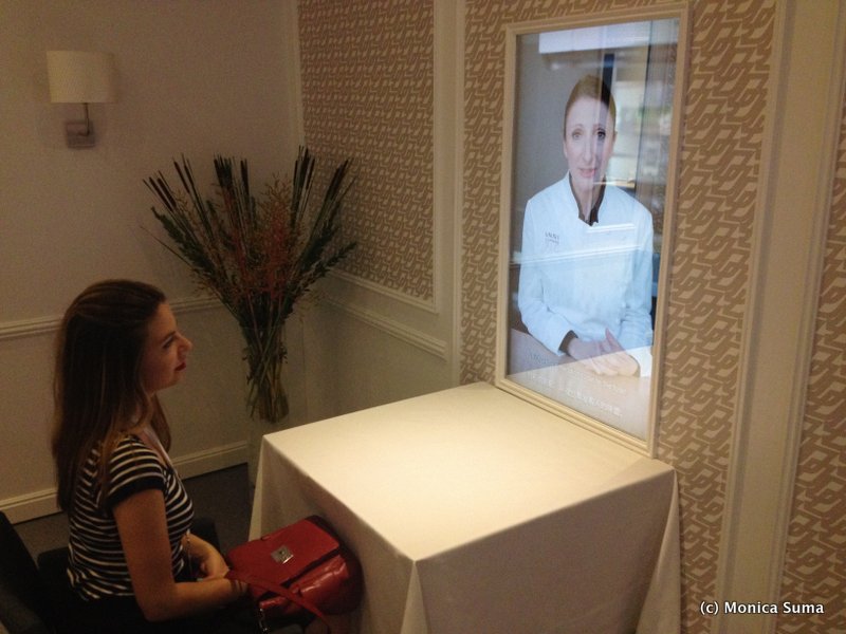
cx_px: 423
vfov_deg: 40.7
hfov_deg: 52.6
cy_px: 317
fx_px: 855
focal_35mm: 35
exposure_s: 1/20
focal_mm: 4.28
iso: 250
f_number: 2.4
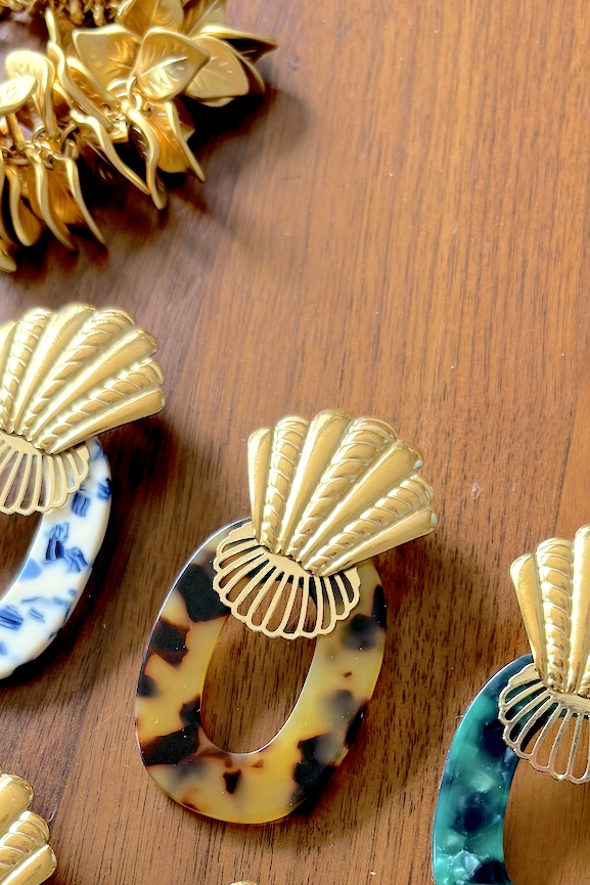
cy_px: 762
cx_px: 253
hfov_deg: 27.0
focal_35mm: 50
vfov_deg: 37.5
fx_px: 1229
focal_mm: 5.96
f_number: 1.6
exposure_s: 1/135
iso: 80
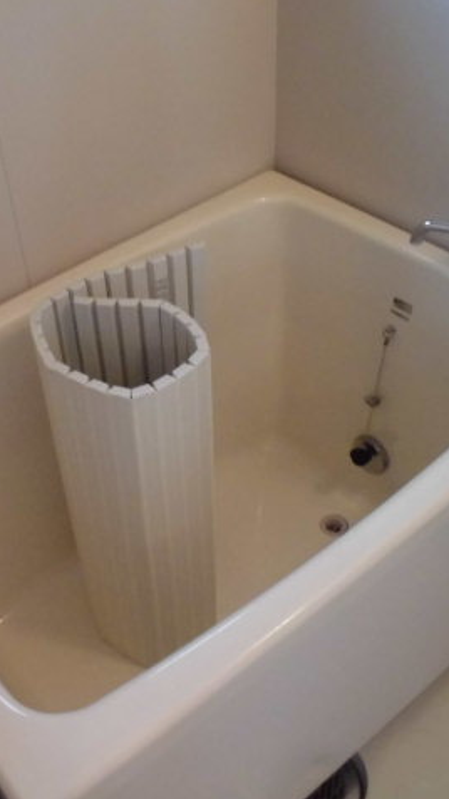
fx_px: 805
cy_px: 399
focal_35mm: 38
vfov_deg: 52.8
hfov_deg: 30.6
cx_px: 104
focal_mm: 4.6
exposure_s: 1/50
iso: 800
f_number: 3.5
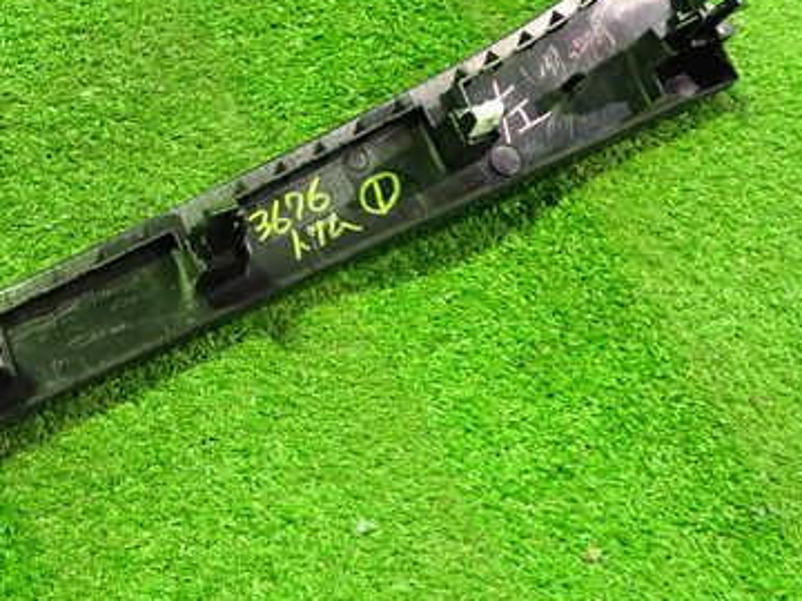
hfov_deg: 37.0
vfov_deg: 29.1
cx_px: 169
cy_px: 256
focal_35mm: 50
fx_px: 1158
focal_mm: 5.4
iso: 1000
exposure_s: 1/30
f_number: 2.3
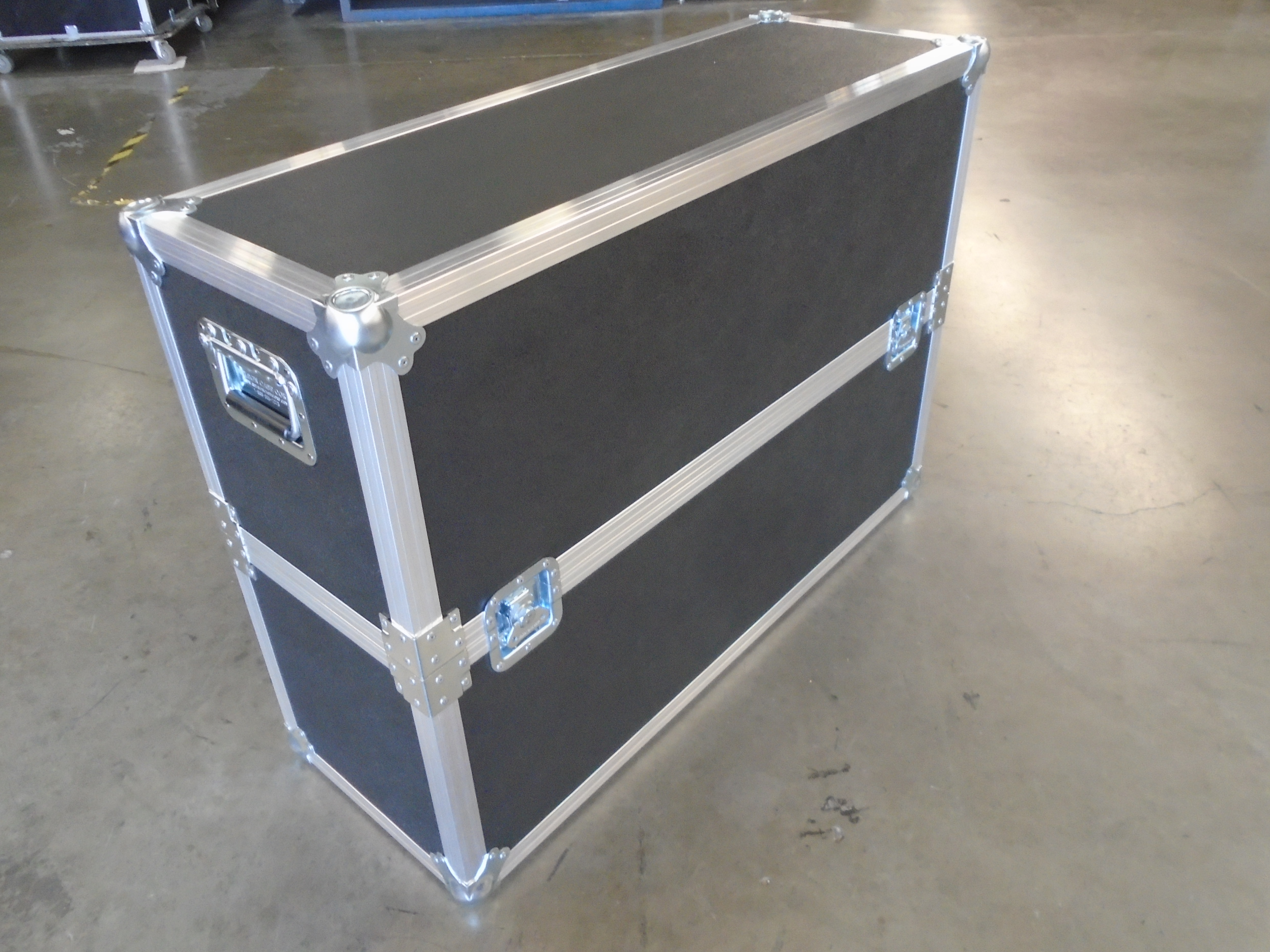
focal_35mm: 27
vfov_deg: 51.3
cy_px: 460
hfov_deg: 65.3
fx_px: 991
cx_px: 621
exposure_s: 1/15
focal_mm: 4.6
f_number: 3.2
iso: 400
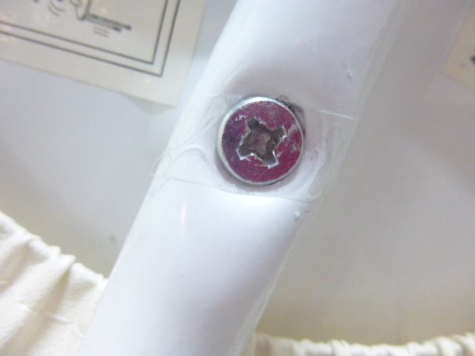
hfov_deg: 69.4
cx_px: 238
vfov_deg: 54.9
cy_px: 178
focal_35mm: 25
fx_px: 343
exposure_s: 1/10
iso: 400
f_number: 3.1
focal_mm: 4.5
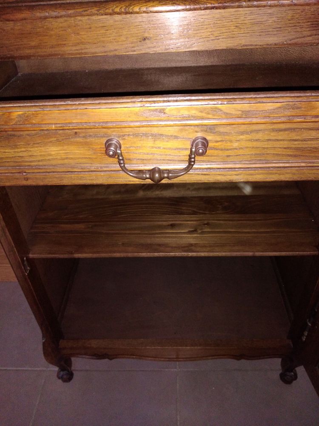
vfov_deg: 67.3
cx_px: 160
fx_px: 319
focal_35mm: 26
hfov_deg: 53.1
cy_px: 213
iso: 666
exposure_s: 1/23.6
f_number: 1.8
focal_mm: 3.6
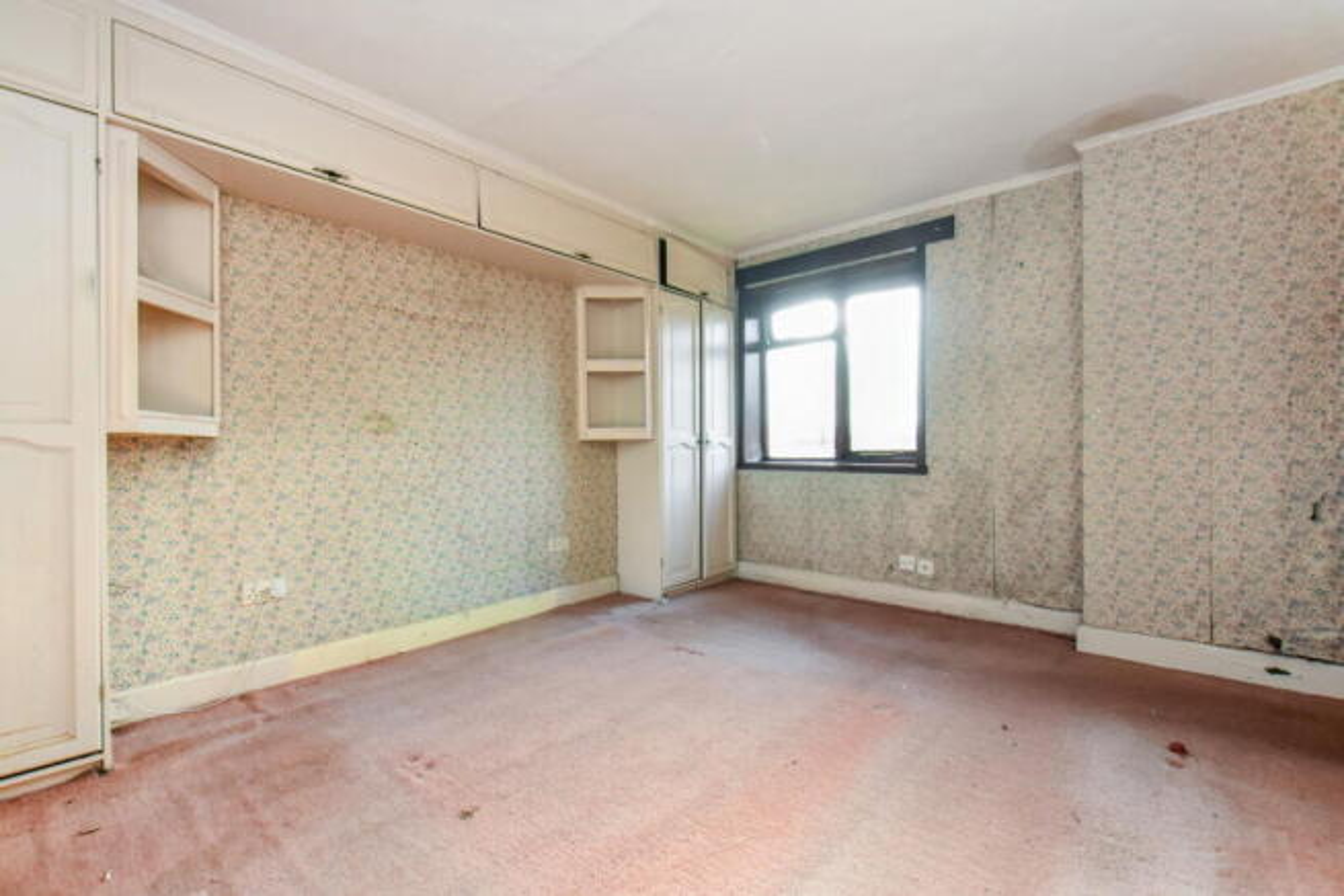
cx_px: 672
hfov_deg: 100.4
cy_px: 448
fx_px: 560
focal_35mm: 15
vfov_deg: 77.4
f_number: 5
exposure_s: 1/200
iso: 800
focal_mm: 10
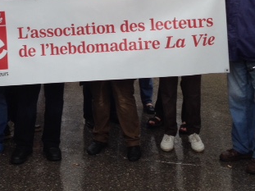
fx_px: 530
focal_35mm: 72
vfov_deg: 19.9
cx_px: 91
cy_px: 3
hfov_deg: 26.9
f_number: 2.4
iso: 50
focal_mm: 4.28
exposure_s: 1/120
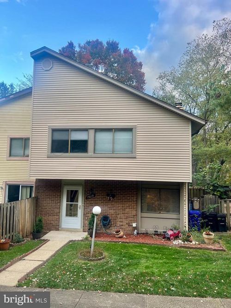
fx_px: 231
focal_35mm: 26
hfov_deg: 53.0
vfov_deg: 67.3
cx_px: 116
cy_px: 154
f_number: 1.5
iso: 40
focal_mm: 5.7
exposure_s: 1/139
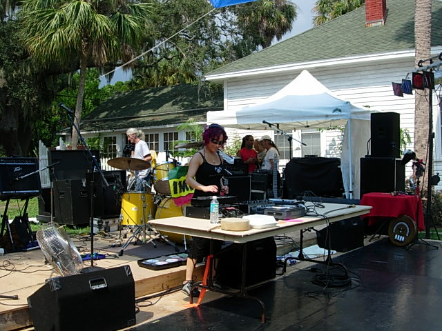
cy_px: 166
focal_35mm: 38
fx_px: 485
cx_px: 221
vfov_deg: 37.7
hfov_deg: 49.0
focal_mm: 7.8
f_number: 4.8
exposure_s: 1/512
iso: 64
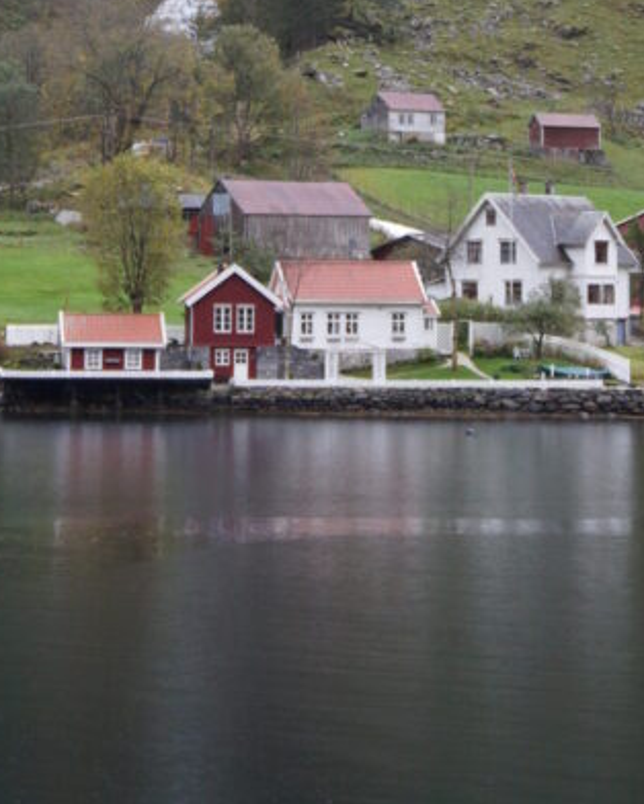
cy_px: -176
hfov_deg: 13.3
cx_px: 267
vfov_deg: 15.9
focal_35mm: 116
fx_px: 2762
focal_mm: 28
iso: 320
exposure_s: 1/160
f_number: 4
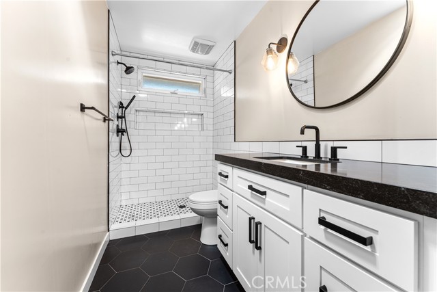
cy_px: 146
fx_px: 170
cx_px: 218
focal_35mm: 14
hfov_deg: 104.2
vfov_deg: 81.2
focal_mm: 14
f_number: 9
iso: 250
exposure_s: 1/2.5
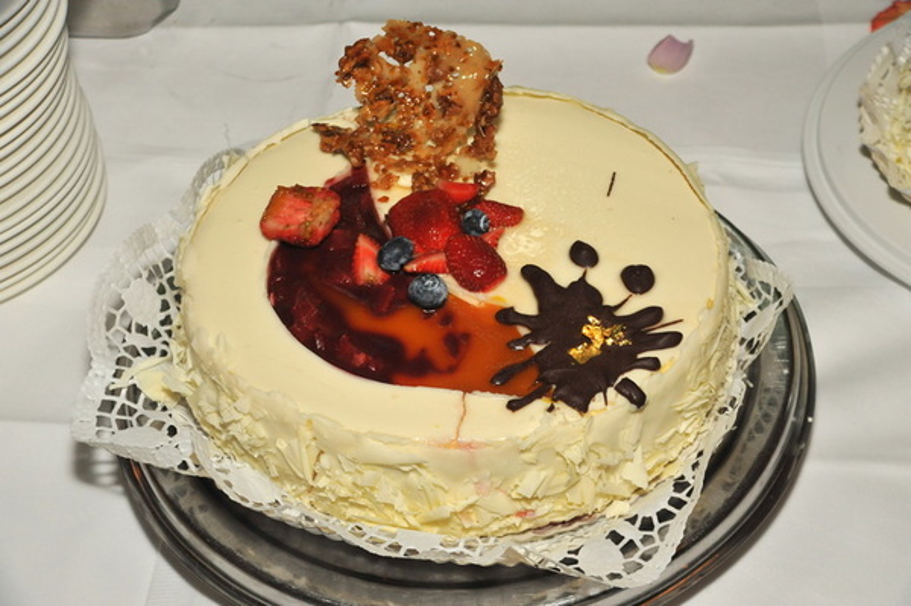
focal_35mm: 70
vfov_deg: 19.4
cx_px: 456
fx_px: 1770
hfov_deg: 28.9
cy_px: 303
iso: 2000
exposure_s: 1/125
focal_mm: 70
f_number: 10
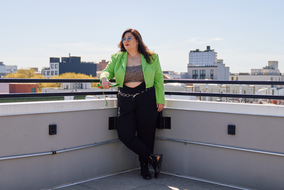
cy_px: 95
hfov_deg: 40.3
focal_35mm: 49
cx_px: 142
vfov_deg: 27.5
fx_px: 387
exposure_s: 1/2500
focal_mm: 33
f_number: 2.8
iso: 200
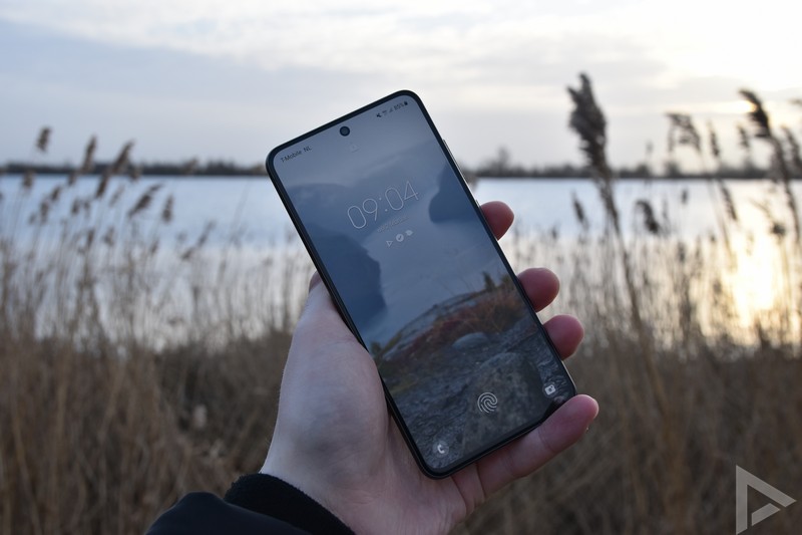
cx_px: 401
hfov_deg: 45.0
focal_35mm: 44
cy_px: 268
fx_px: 969
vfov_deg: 30.8
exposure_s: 1/250
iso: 360
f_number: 8
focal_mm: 29
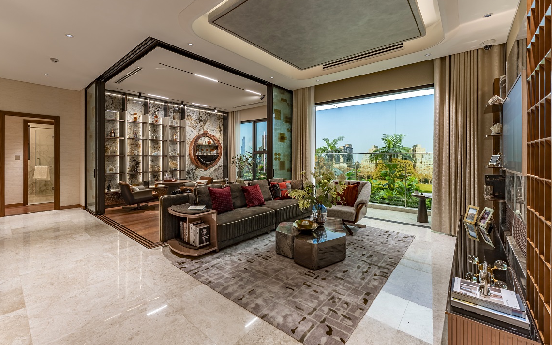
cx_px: 269
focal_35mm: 15
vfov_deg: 74.6
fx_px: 226
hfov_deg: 101.4
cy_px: 156
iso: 640
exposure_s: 1/100
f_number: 6.3
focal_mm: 14
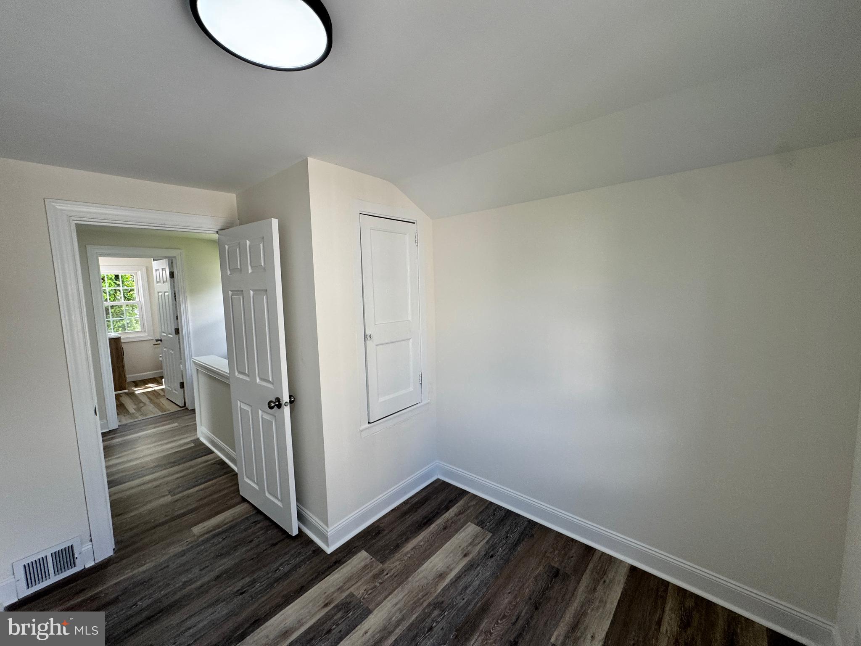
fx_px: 348
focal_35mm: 14
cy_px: 323
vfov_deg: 85.7
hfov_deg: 102.1
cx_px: 430
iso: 50
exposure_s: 1/99
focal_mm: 2.22
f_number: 2.2
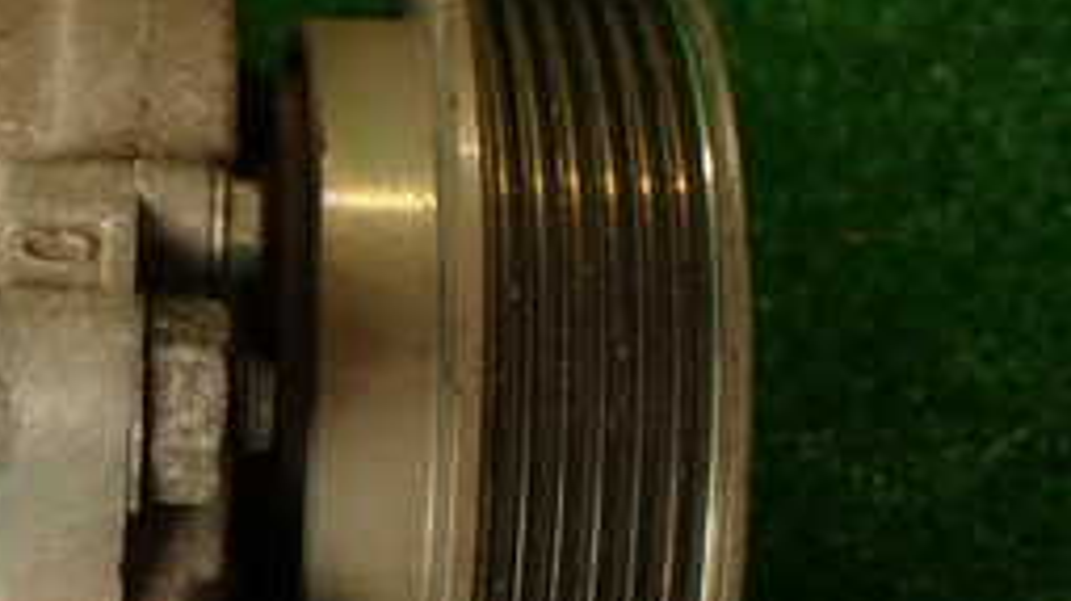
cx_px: -185
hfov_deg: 23.8
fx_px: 2327
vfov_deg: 14.6
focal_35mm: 82
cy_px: 467
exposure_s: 1/80
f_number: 2.4
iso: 100
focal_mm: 5.79
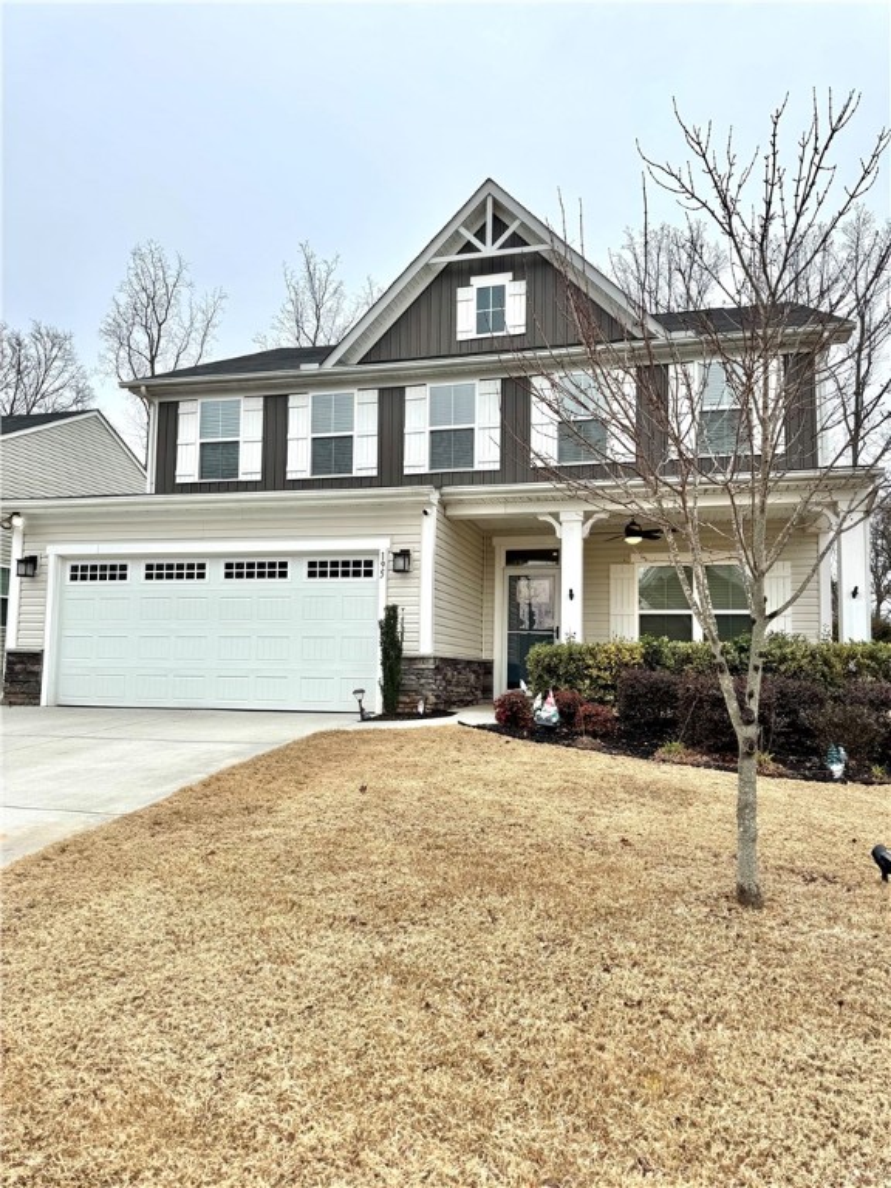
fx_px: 824
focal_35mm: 24
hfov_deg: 56.8
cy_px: 594
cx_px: 446
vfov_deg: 71.6
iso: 80
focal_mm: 6.76
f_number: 1.78
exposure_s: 1/1311
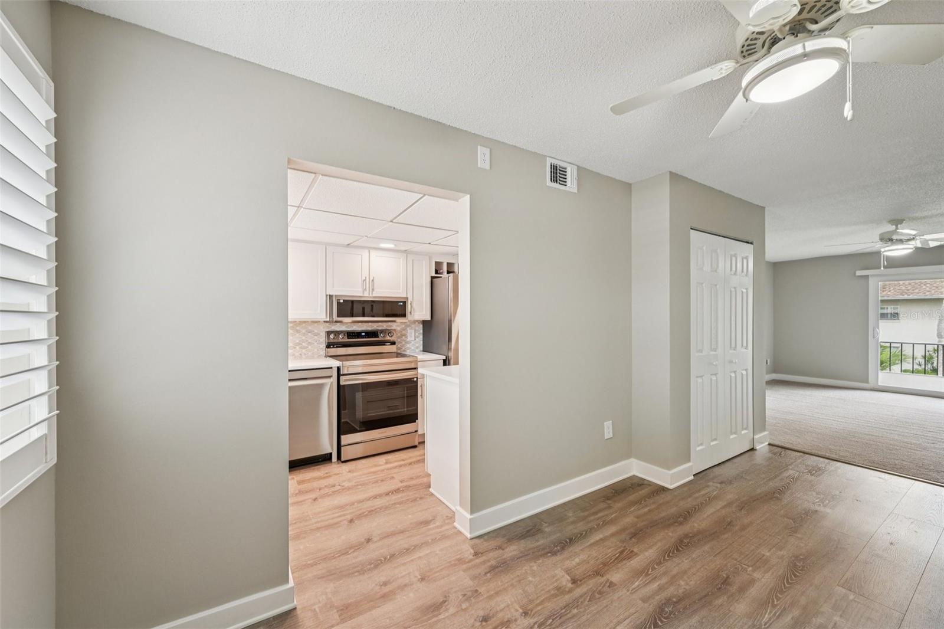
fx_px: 367
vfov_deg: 81.2
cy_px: 314
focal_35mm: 14
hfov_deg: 104.3
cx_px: 472
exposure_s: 1/15
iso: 400
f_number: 8
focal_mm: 14
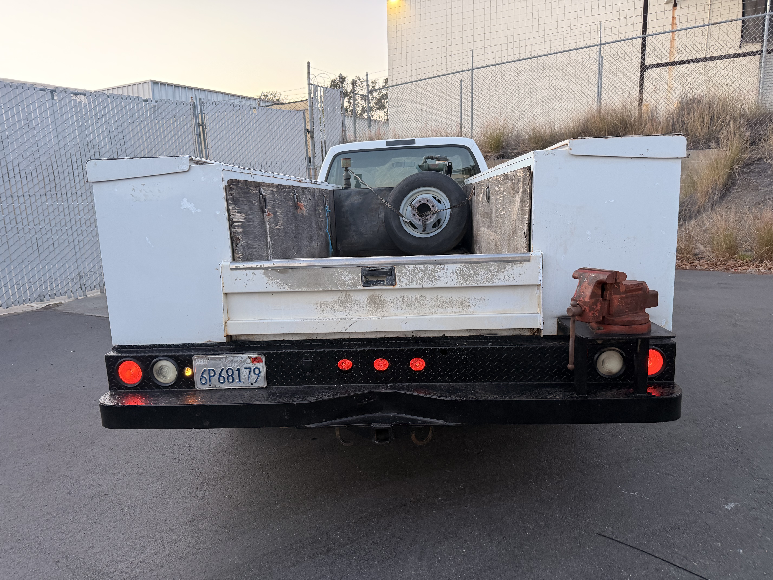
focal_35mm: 24
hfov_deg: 71.6
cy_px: 290
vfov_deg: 56.8
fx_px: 536
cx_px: 386
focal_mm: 6.76
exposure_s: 1/71
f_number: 1.78
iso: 200
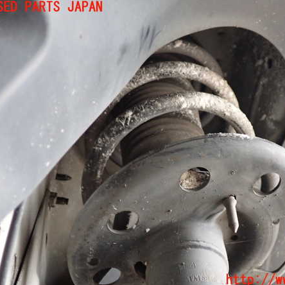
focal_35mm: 43
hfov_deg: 38.9
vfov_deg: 39.2
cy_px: 144
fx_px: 401
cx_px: 178
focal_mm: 6.37
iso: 800
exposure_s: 1/25
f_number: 2.5
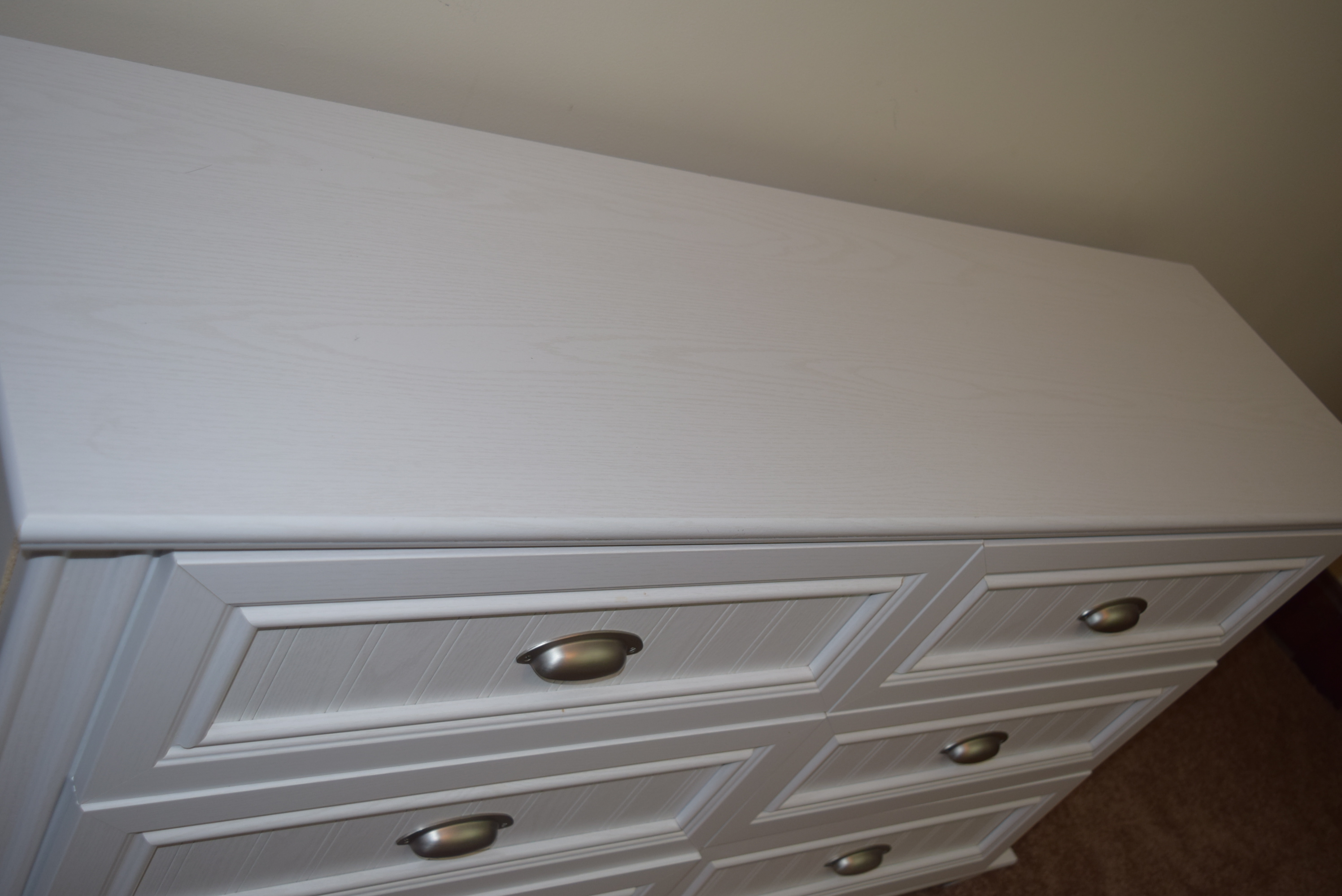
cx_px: 671
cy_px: 448
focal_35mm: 36
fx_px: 1343
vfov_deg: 36.9
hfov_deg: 53.1
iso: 360
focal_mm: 24
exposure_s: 1/60
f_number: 4
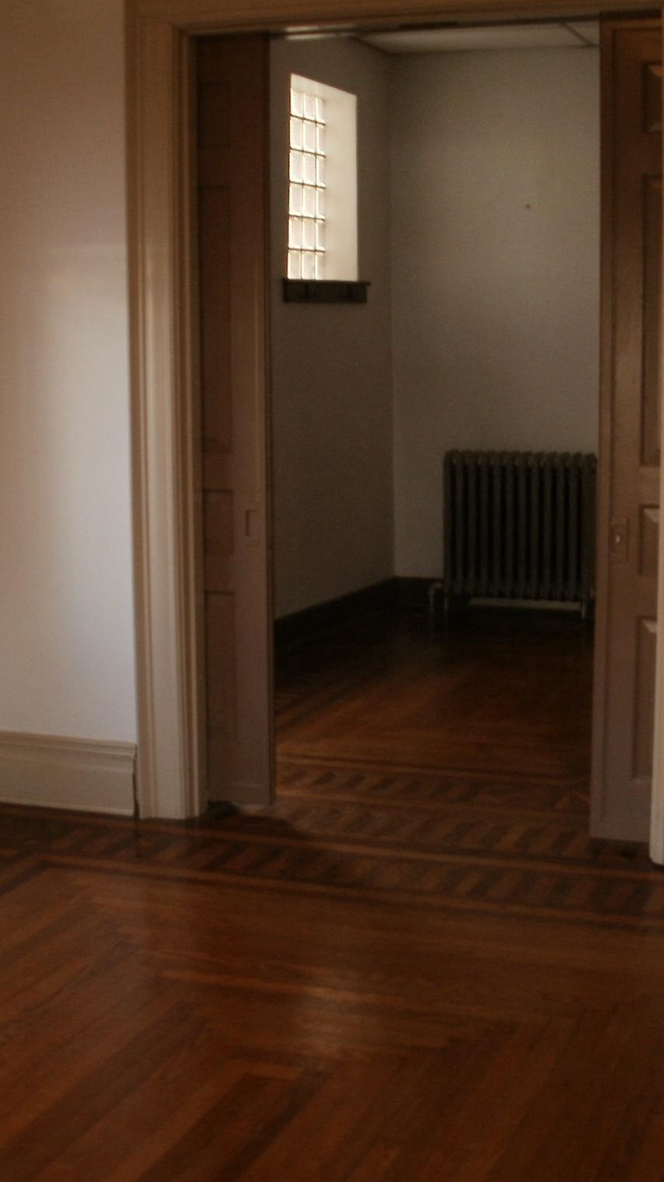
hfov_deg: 22.6
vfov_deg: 39.2
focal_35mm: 53
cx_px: 361
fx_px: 1660
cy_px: 595
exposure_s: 1/30
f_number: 3.5
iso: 125
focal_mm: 6.3
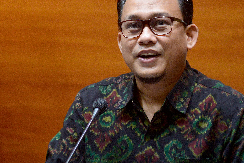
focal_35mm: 367
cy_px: 109
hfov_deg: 5.6
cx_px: 154
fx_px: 2489
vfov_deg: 3.7
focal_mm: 200
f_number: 2.8
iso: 2500
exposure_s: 1/125
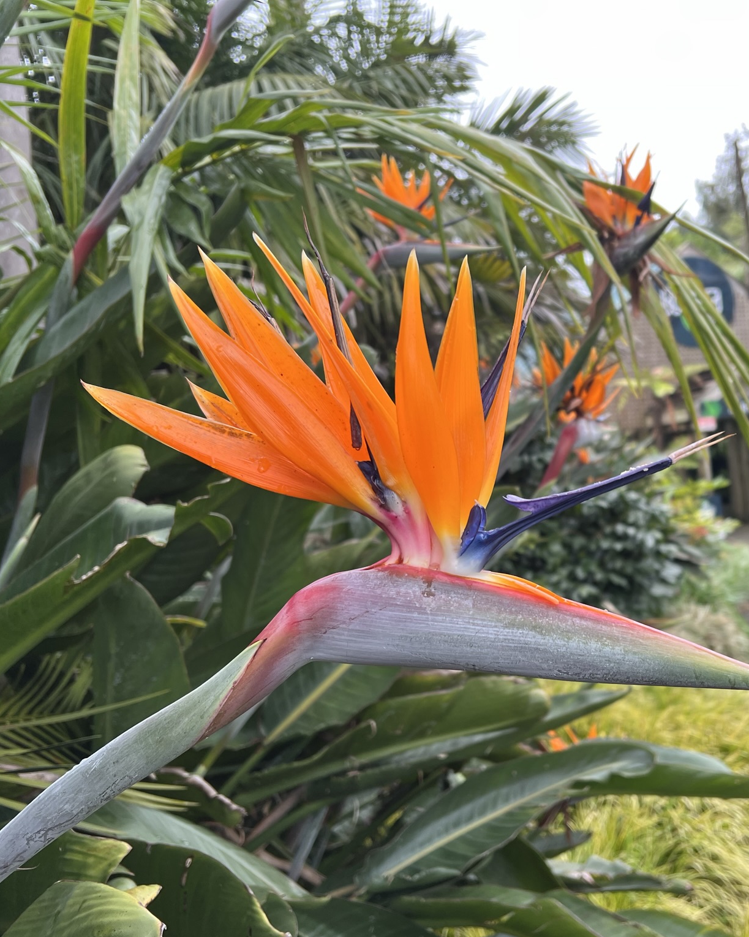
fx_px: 942
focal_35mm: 34
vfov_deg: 52.8
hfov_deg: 42.8
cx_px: 499
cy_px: 470
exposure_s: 1/278
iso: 40
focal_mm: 5.7
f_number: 1.5
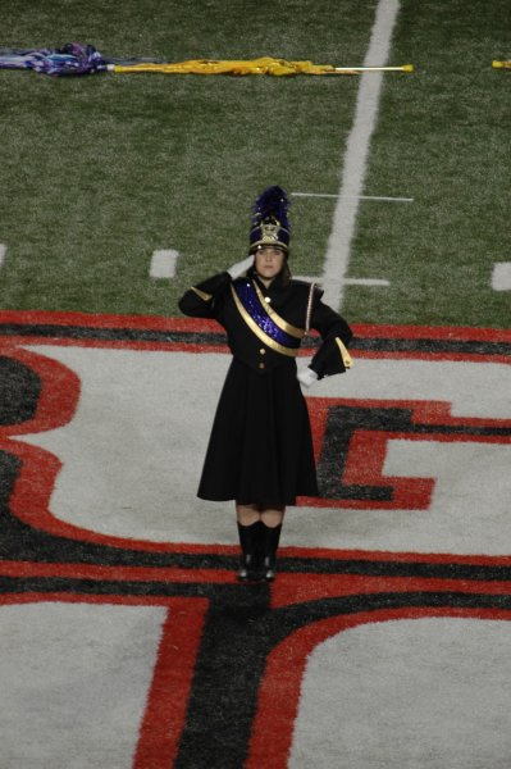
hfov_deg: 2.3
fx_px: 12796
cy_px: 384
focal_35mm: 600
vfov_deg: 3.4
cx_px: 256
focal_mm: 400
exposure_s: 1/60
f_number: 5.6
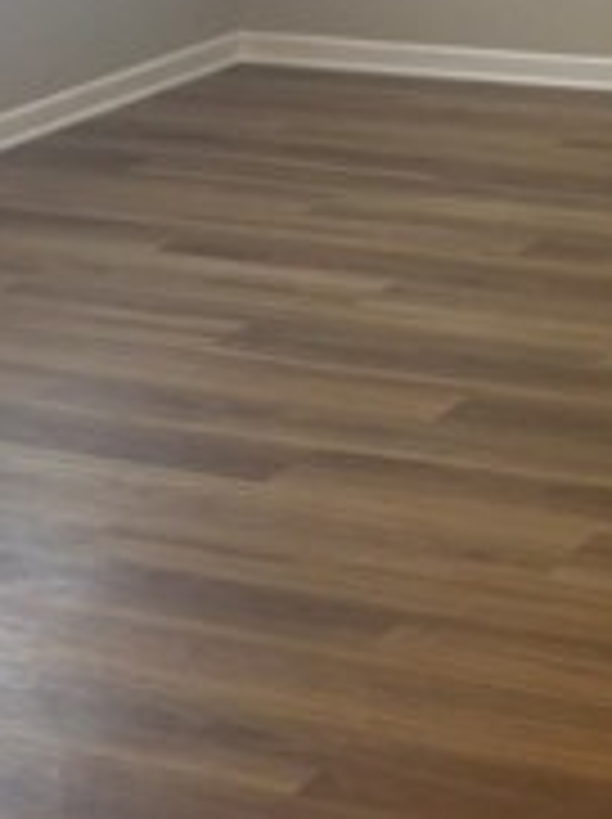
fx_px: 2599
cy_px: -176
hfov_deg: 12.6
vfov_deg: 17.1
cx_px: 958
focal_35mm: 110
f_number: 1.6
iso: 100
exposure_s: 1/60
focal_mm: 5.96
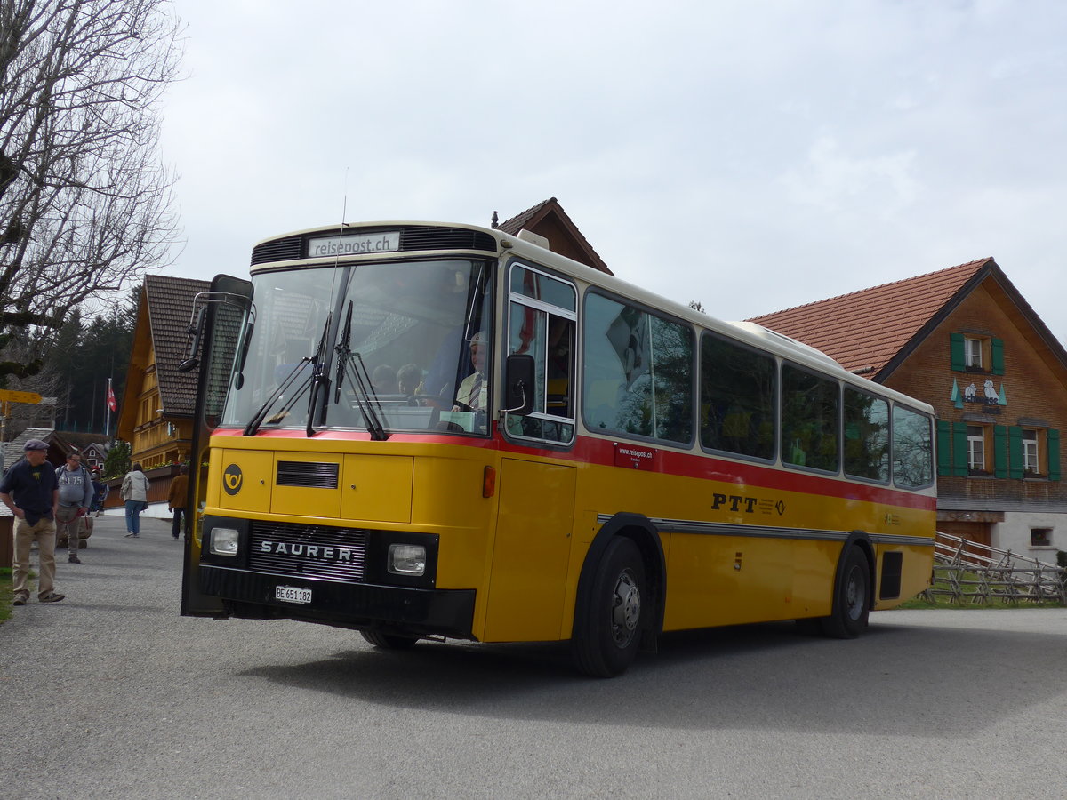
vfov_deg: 35.1
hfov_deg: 45.8
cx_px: 534
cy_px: 400
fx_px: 1264
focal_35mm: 41
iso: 80
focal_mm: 8.4
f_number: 2.8
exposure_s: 1/1600
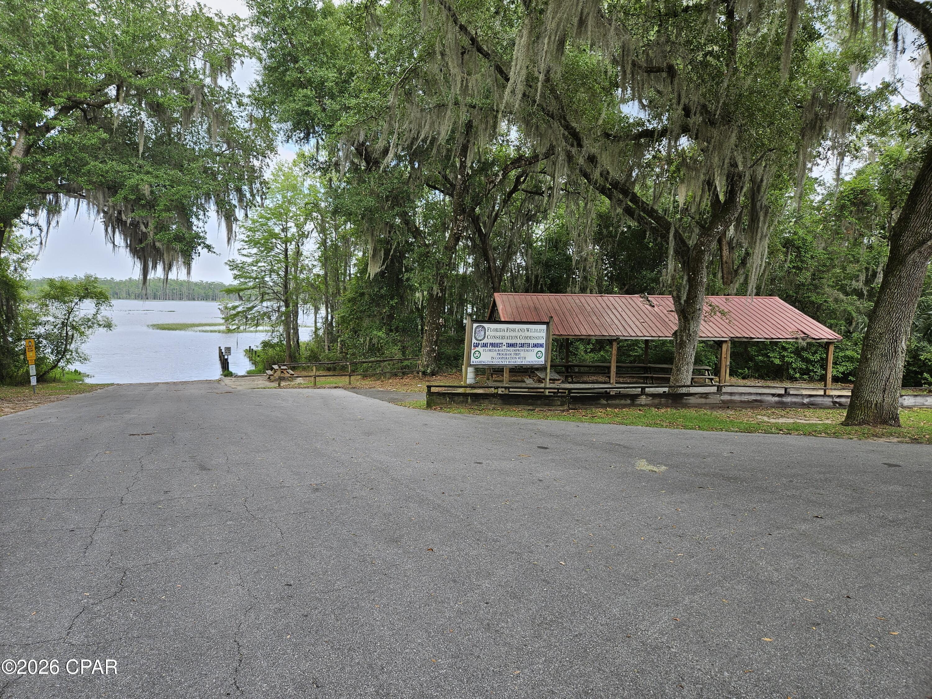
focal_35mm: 23
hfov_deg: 73.9
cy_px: 350
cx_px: 466
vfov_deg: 58.9
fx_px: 619
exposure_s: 1/235
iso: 25
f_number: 1.8
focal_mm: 5.4
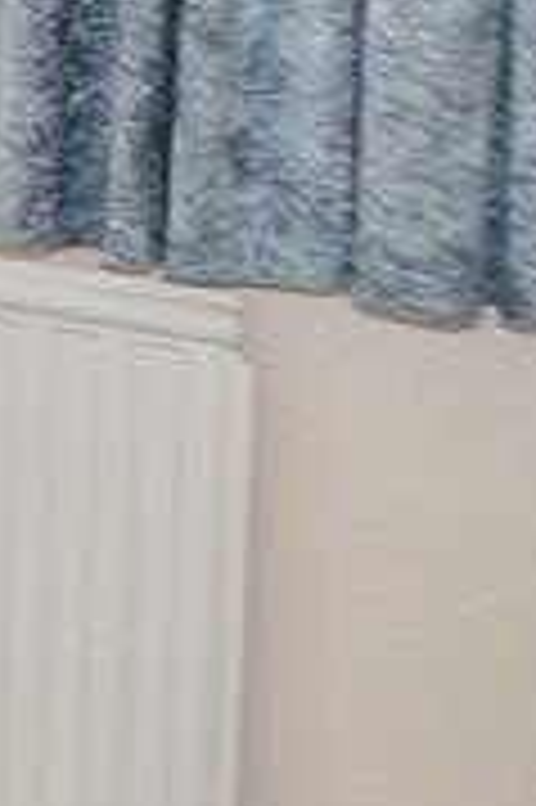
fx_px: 1924
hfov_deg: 7.7
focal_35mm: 86
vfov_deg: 22.0
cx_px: -1739
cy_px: -146
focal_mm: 10
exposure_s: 1/60
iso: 450
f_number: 4
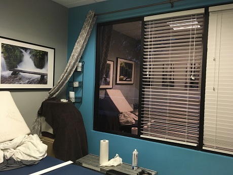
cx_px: 116
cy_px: 88
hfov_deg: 61.7
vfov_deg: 48.2
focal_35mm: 29
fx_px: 195
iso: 125
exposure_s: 1/30
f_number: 2.2
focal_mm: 4.15
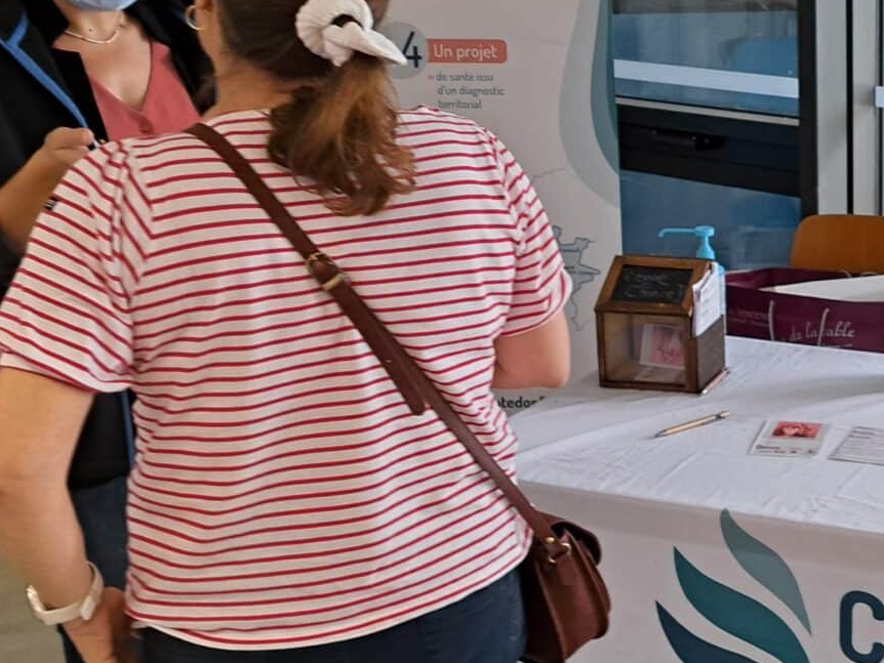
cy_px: 274
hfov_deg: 31.7
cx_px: 844
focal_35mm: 57
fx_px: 1456
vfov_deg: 25.6
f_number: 1.8
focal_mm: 5.23
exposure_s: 1/50
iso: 100
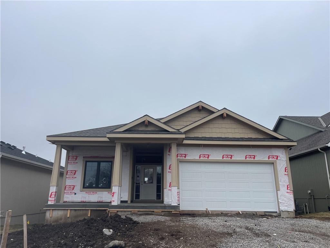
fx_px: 238
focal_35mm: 25
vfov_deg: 54.9
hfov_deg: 69.4
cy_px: 124
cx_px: 165
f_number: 1.6
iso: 32
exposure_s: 1/3559
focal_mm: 5.1
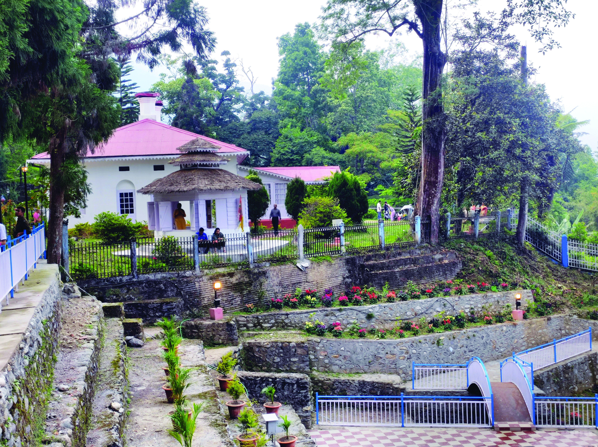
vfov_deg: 74.6
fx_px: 293
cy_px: 224
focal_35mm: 17
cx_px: 299
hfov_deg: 91.1
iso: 50
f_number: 1.79
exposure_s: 1/309
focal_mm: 4.74
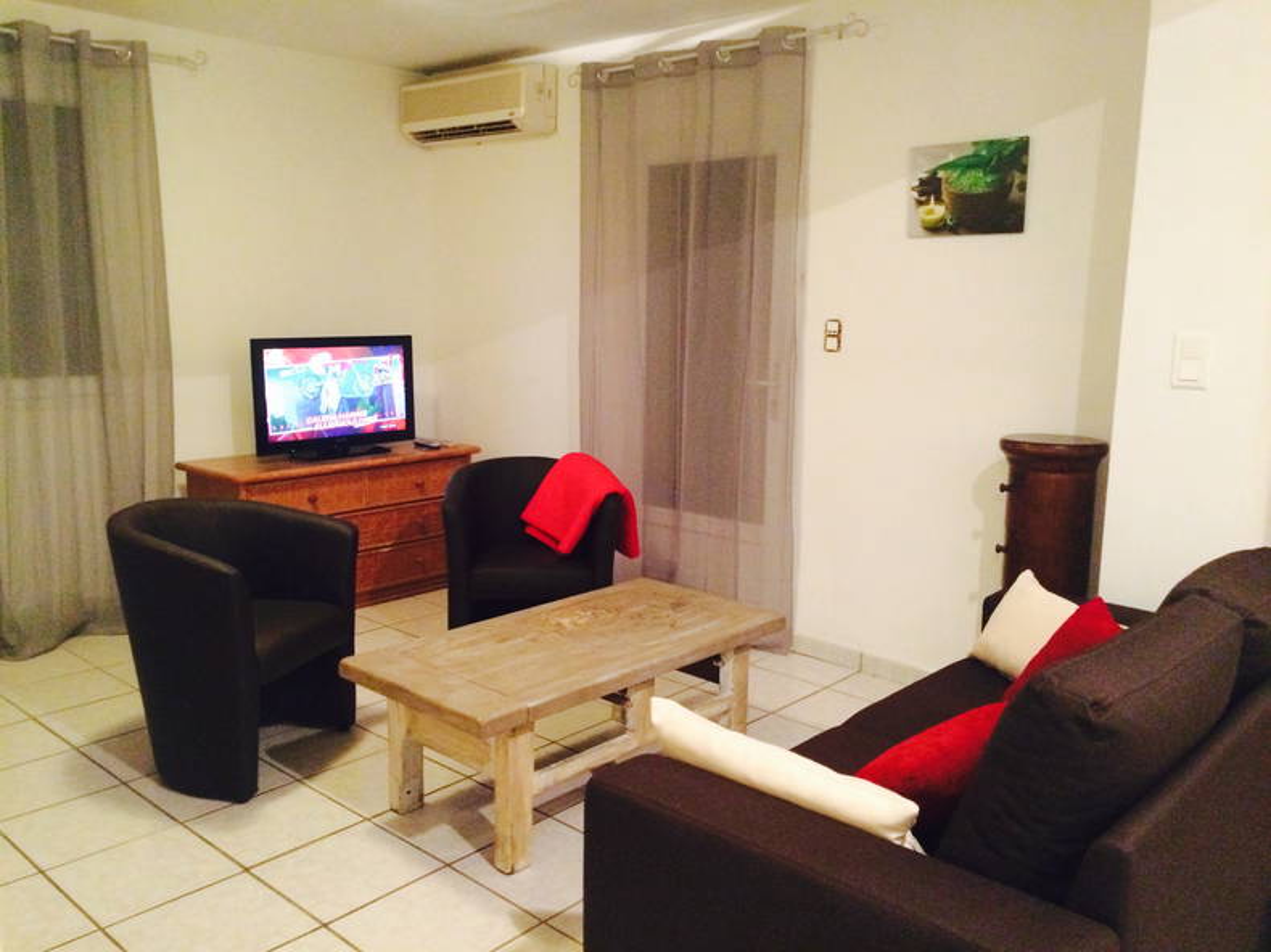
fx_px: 1064
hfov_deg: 61.7
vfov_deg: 48.2
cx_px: 636
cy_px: 476
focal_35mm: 29
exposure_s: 1/15
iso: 320
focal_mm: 4.15
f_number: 2.2
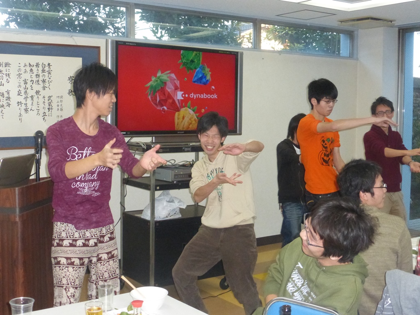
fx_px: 558
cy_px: 158
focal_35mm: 46
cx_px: 210
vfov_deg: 31.5
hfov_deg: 41.2
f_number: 4.1
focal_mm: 7.9
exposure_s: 1/250
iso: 1000
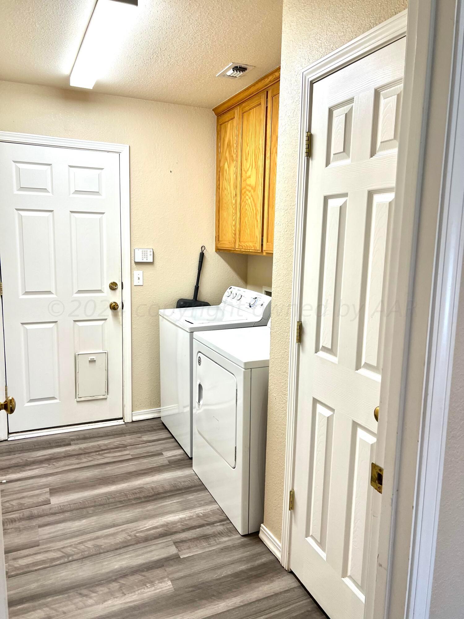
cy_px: 310
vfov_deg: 67.3
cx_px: 232
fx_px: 465
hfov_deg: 53.1
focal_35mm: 26
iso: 64
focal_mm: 5.7
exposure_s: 1/120
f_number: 1.5
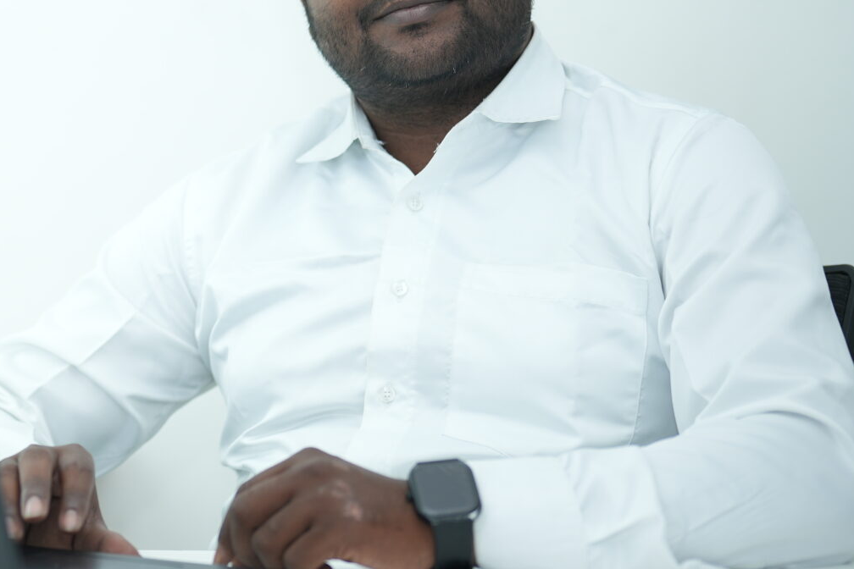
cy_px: 86
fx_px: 3012
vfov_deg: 10.8
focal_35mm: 127
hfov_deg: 15.7
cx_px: -111
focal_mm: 50
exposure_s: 1/200
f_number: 1.4
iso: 100
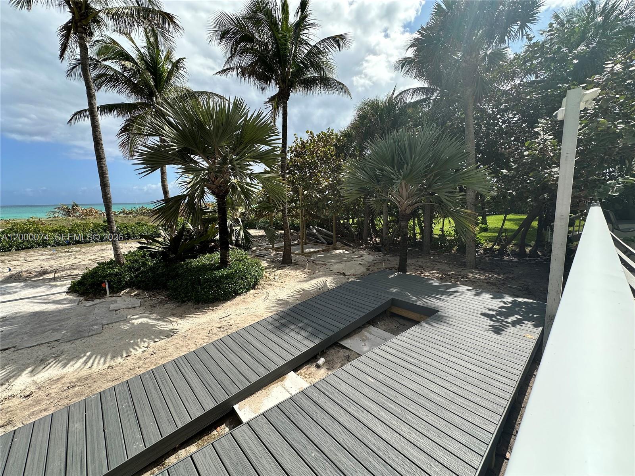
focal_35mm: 14
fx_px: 257
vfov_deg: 85.7
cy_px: 238
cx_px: 318
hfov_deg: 102.1
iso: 50
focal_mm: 2.22
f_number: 2.2
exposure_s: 1/1276
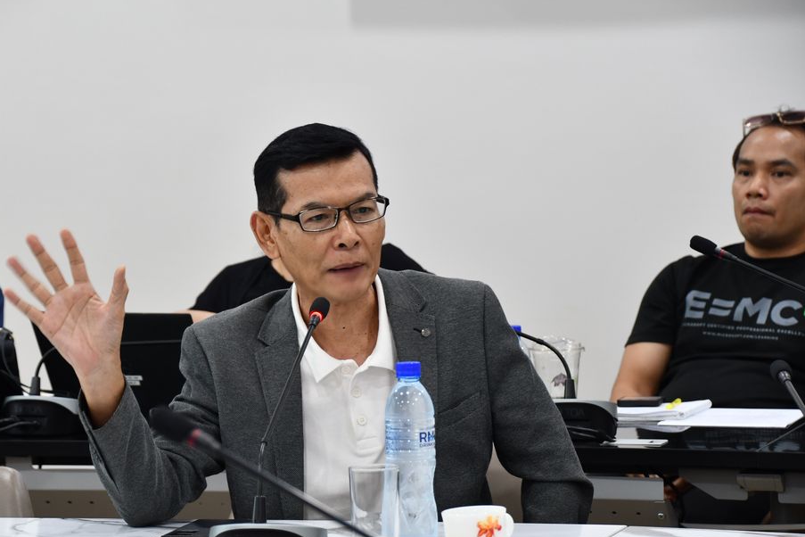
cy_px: 302
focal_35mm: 144
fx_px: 3220
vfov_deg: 9.5
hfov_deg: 14.2
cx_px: 349
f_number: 5.3
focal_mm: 85
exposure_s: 1/40
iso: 1000
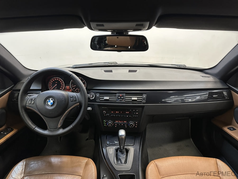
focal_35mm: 24
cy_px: 90
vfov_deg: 56.8
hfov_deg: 71.6
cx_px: 119
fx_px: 165
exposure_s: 1/50
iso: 250
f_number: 1.78
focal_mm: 6.86
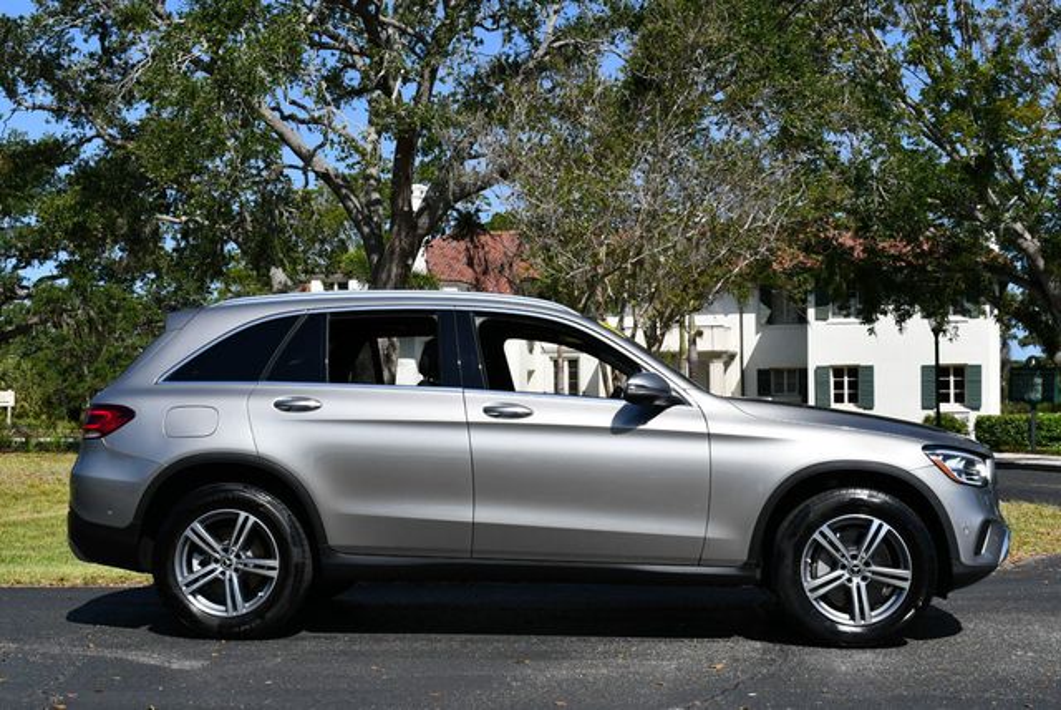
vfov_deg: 28.1
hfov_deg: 41.1
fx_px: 1416
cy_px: 355
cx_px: 530
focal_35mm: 48
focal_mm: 24
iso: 100
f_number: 10
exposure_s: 1/400
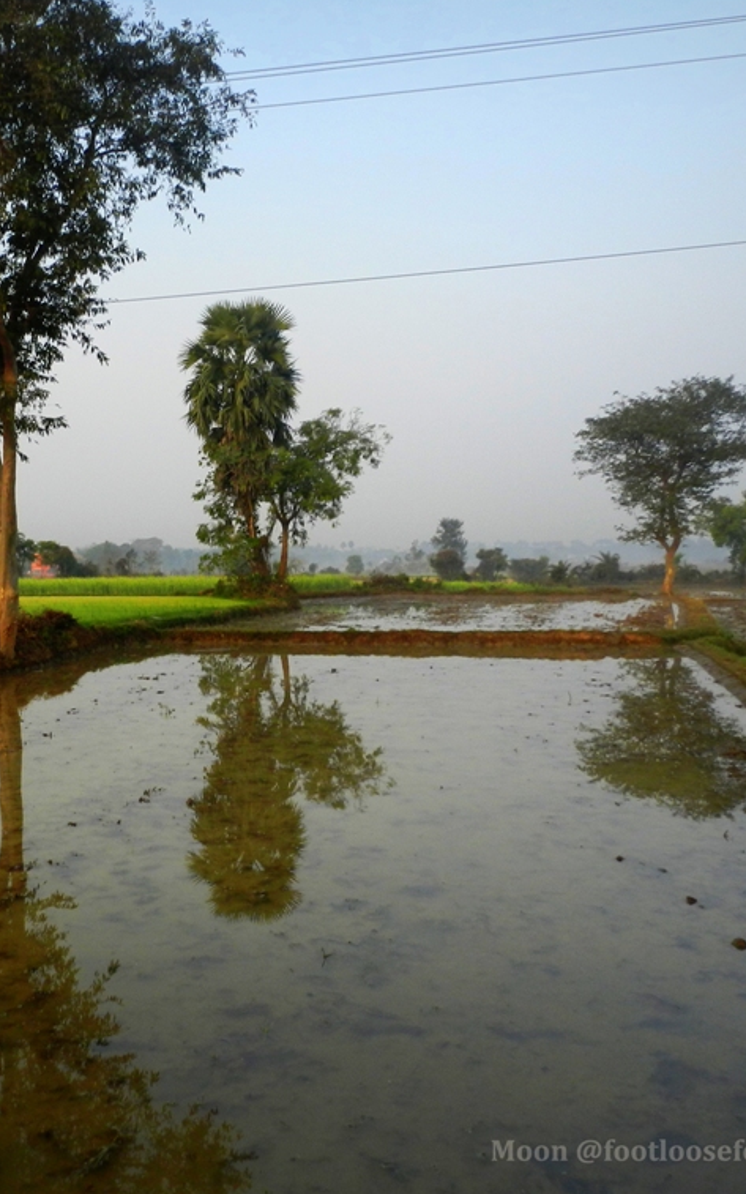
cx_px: 126
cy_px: 591
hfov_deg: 36.7
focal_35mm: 33
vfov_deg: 58.1
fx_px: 1074
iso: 160
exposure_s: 1/400
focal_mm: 4
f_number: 3.4
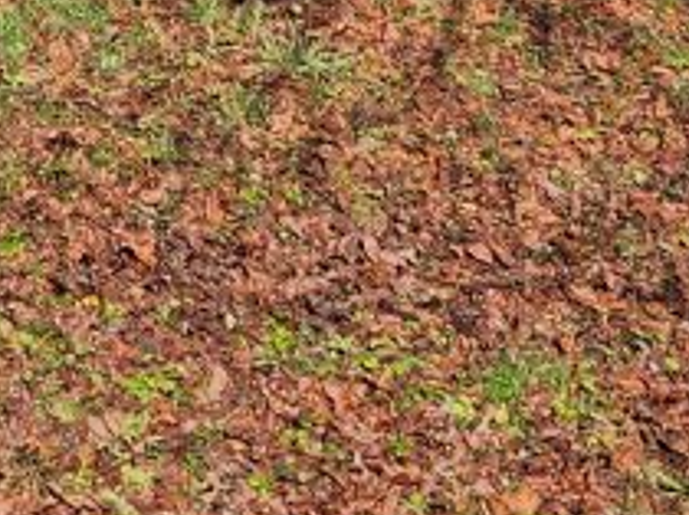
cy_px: -873
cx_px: -384
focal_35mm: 158
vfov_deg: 8.3
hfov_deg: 11.9
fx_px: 3141
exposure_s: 1/1297
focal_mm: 5.4
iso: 20
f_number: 1.8
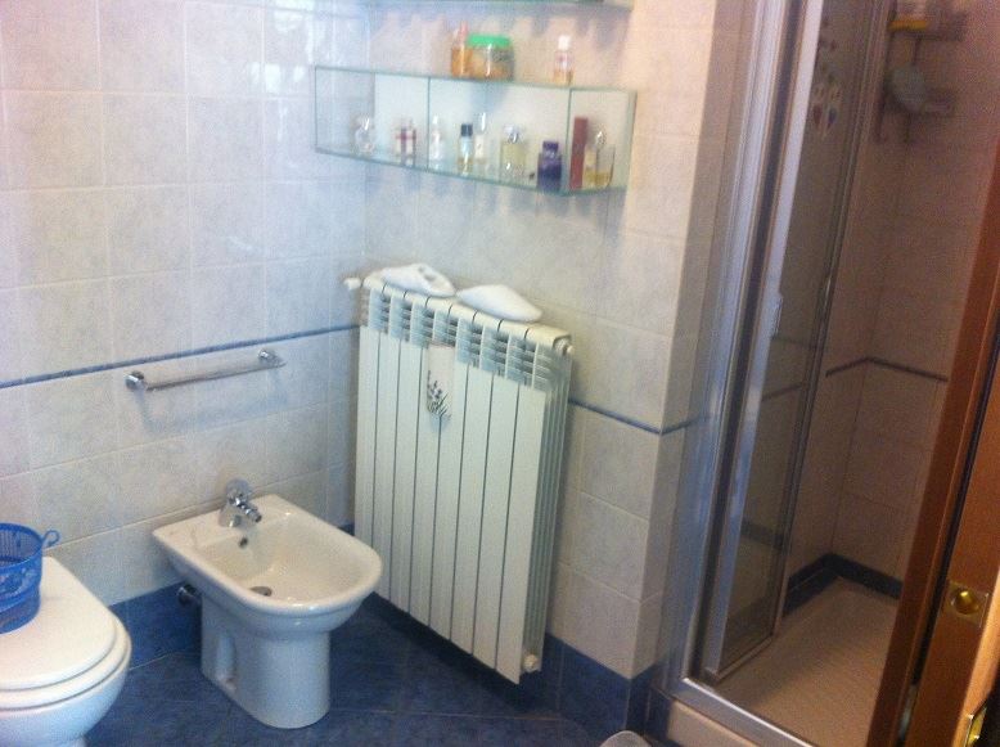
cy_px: 374
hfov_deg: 52.7
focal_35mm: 35
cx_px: 500
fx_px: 1010
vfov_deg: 40.6
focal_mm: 3.85
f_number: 2.8
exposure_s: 1/15
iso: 200
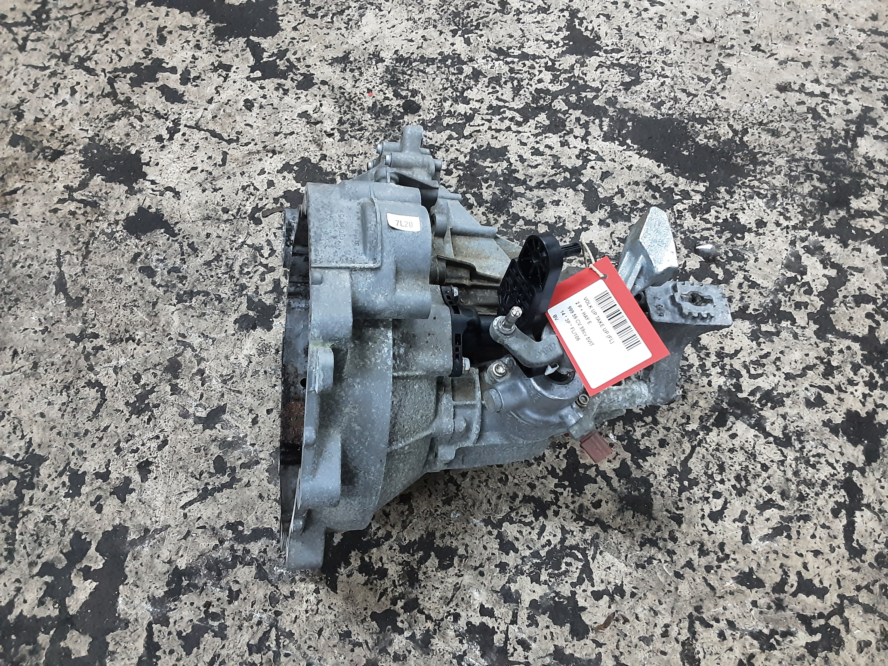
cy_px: 333
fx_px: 693
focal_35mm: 27
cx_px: 444
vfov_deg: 51.4
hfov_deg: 65.3
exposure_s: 1/25
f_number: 1.9
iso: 200
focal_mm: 2.91
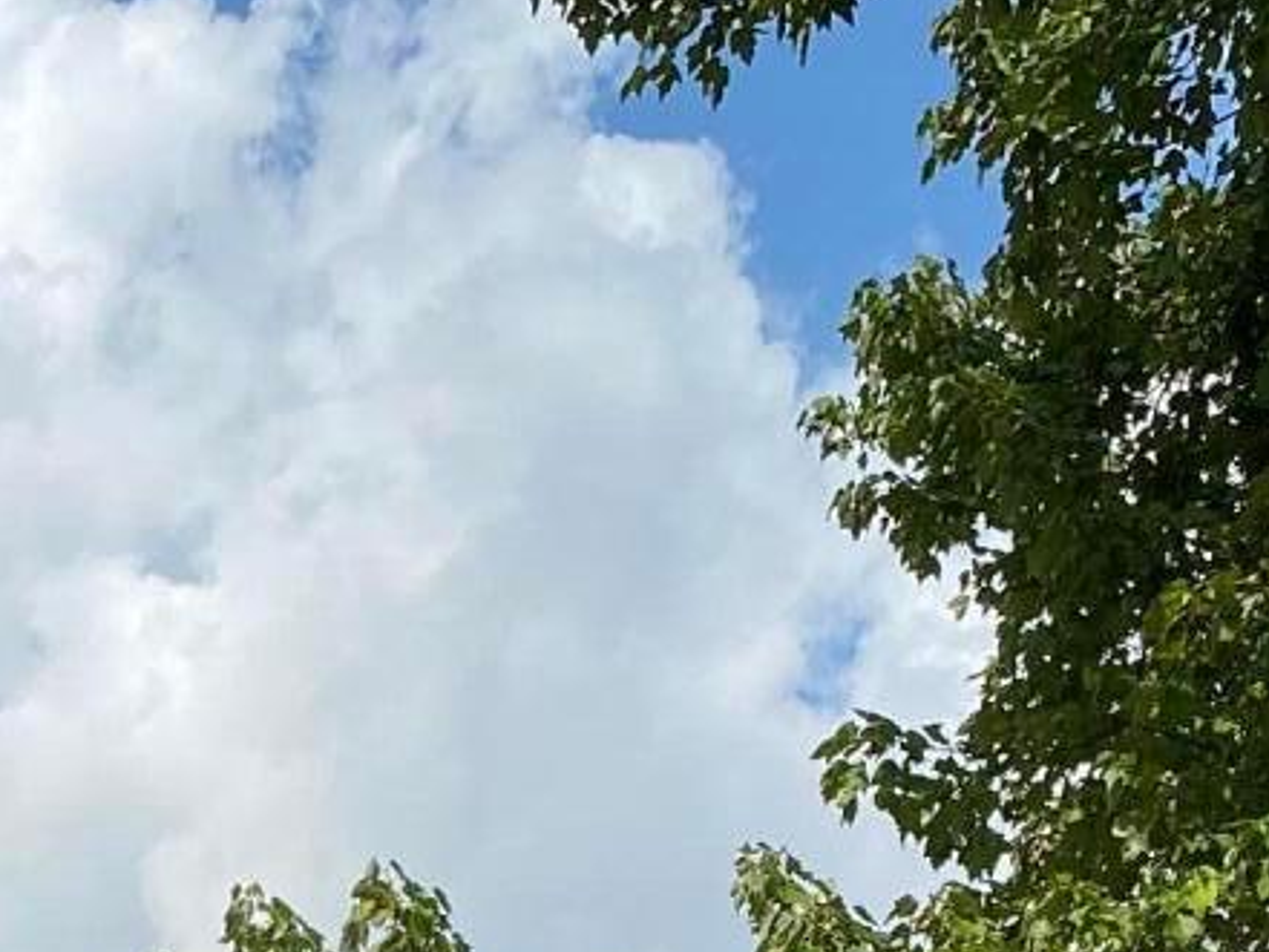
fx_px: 4327
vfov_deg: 11.0
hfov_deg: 15.5
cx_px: -584
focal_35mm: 118
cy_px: 2134
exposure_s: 1/2358
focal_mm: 4.25
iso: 32
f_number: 1.8
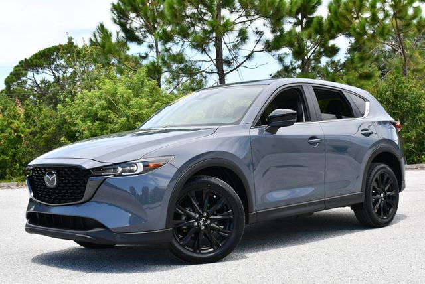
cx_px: 212
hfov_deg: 36.8
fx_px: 638
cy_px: 142
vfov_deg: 25.1
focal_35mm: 54
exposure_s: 1/250
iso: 200
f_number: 8
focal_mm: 27
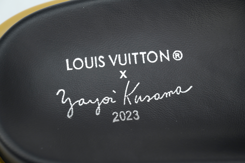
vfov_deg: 11.4
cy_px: 82
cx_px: 122
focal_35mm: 120
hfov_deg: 17.1
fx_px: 817
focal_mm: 120
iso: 800
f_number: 10
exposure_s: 1/100
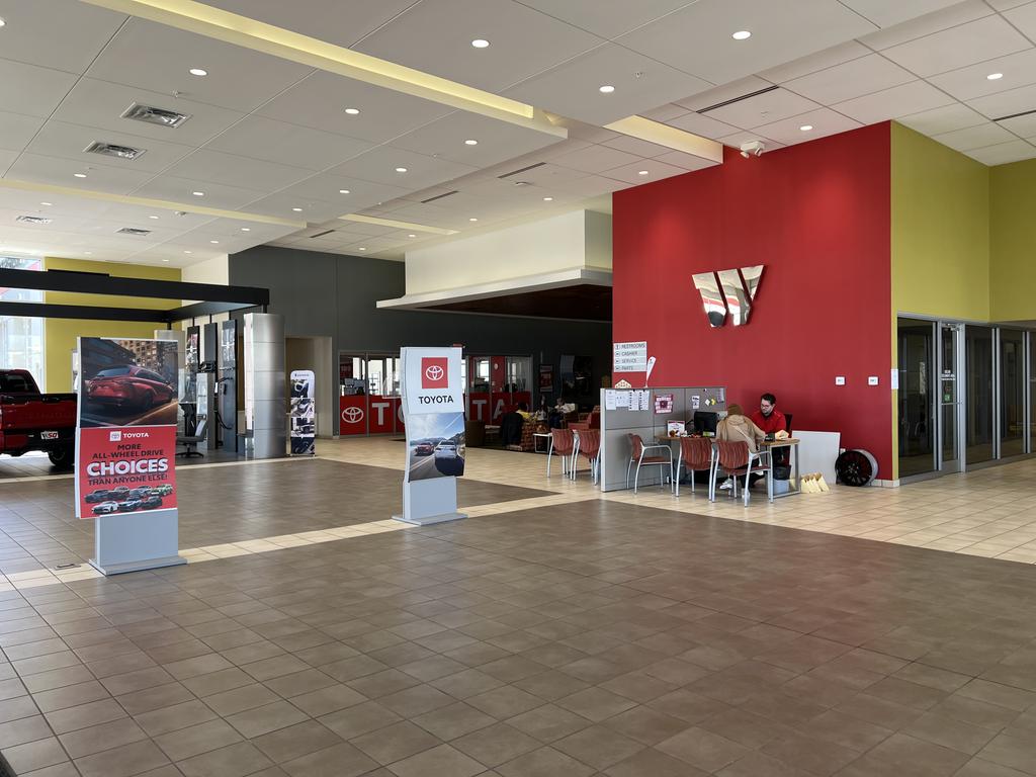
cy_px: 388
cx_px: 518
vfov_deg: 53.1
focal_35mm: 26
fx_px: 778
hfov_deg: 67.3
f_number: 1.5
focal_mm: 5.7
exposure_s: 1/125
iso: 32
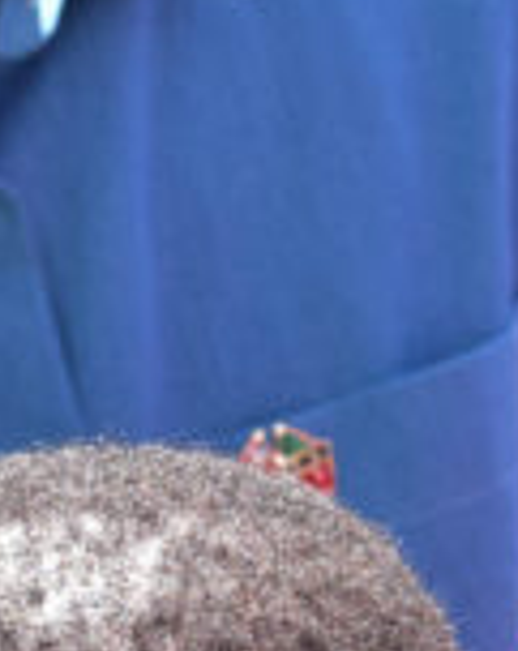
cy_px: -131
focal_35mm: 523
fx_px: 10056
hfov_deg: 2.9
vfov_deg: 3.7
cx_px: 813
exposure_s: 1/250
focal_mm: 55
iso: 320
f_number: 8
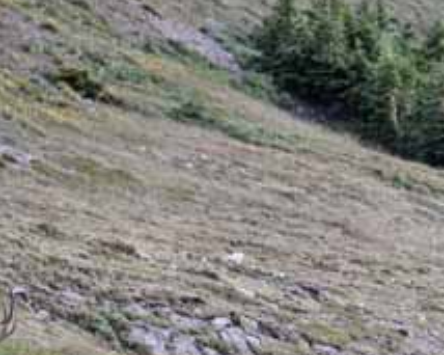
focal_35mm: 527
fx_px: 6922
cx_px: 527
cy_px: 409
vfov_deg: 2.9
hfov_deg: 3.7
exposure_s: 1/200
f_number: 4
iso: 100
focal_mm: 150
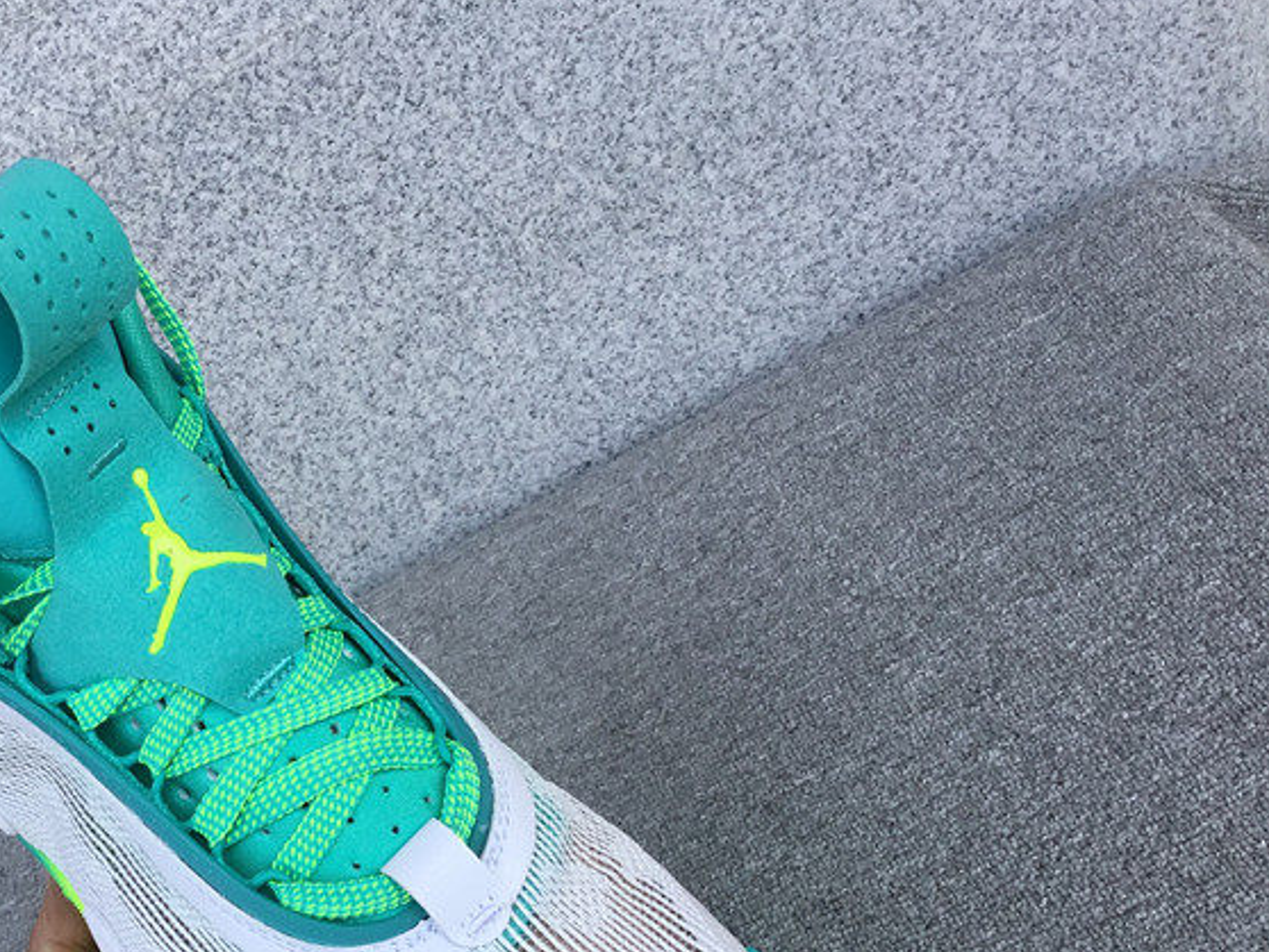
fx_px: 1834
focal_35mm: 50
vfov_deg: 28.7
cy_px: 703
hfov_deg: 37.1
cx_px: 289
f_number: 2.4
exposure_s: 1/431
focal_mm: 3.3
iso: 25
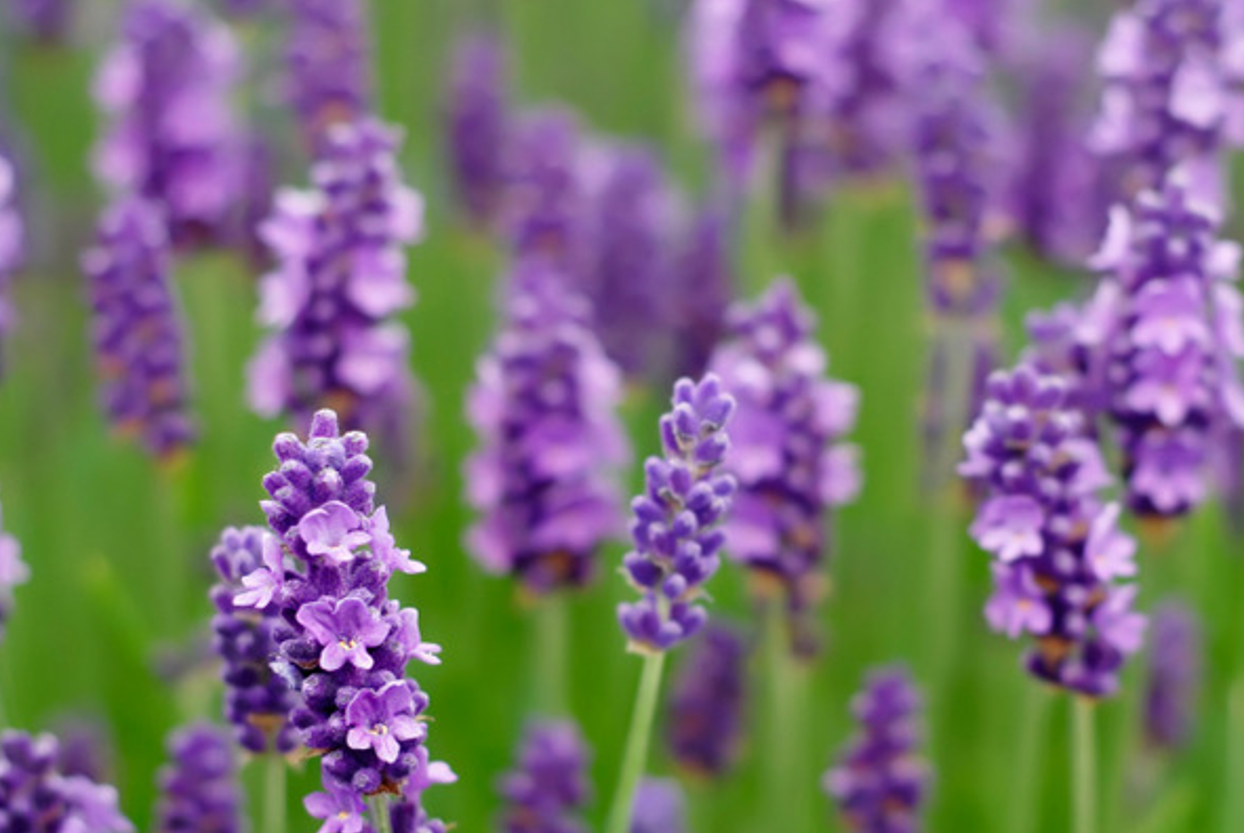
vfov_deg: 13.9
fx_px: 3426
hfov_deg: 20.5
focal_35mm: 99
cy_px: 525
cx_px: 789
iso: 125
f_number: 2.8
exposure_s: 1/13
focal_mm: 50
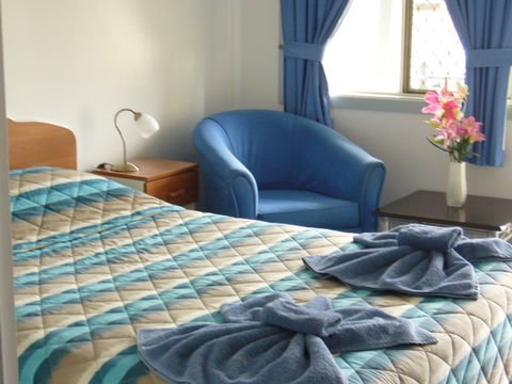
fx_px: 932
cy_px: 192
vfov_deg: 23.3
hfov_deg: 30.7
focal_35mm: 63
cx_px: 256
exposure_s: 1/15
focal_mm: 10.4
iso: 160
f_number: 3.8
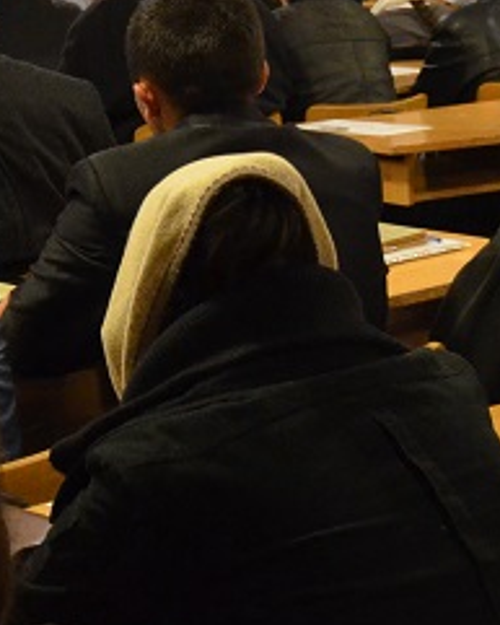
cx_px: 541
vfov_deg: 15.2
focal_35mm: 126
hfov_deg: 12.1
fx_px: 2329
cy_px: 189
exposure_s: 1/30
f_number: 3.5
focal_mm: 18
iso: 2000
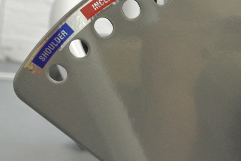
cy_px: 58
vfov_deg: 14.4
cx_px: 144
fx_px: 636
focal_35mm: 95
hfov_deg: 21.4
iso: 2800
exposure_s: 1/30
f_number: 5
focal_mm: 21.9
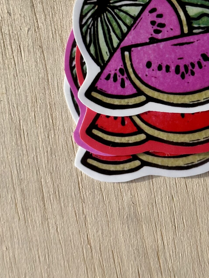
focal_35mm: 96
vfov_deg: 20.3
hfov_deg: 15.3
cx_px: 150
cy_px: 65
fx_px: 773
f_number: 1.78
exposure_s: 1/887
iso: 64
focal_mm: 6.86
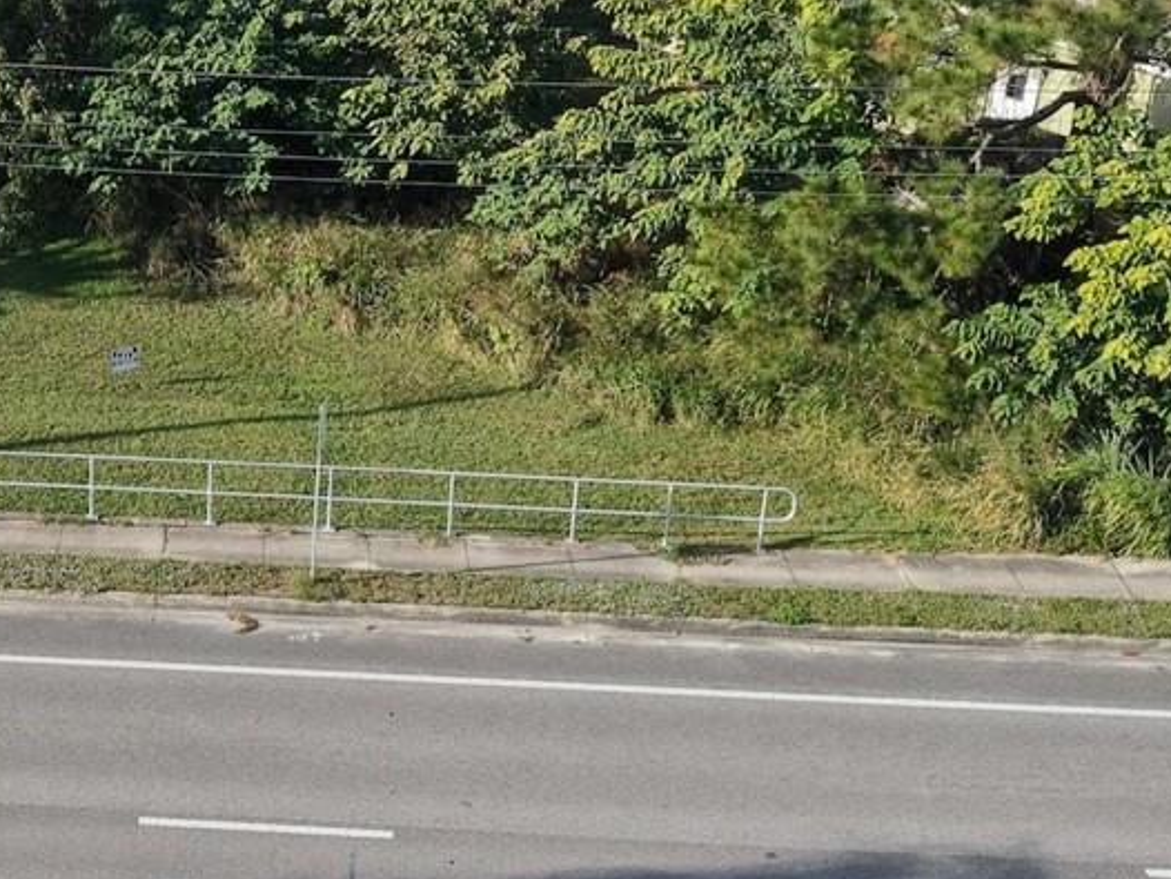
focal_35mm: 73
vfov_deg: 20.2
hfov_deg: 25.8
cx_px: 116
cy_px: 407
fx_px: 2471
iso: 270
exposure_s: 1/1250
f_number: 1.8
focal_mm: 8.67
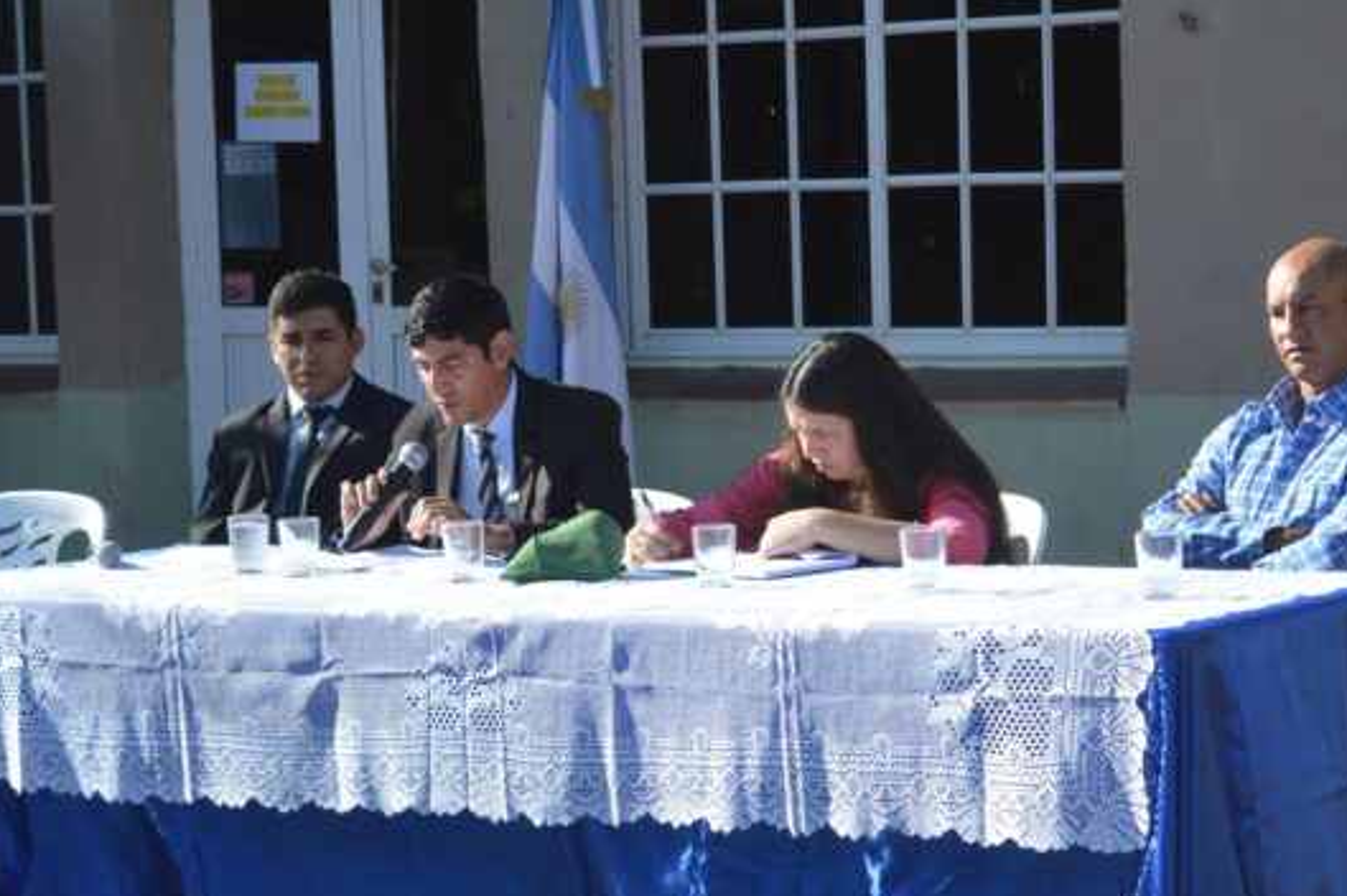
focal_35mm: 120
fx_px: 4477
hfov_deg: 17.1
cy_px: 546
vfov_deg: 11.4
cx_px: 547
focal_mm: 55
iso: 100
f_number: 7.1
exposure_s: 1/200
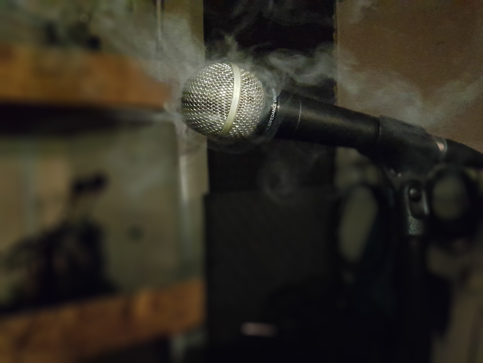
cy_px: 182
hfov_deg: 36.8
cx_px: 242
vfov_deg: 28.0
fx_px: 726
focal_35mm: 52
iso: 1250
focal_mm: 6
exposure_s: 1/33
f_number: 2.4
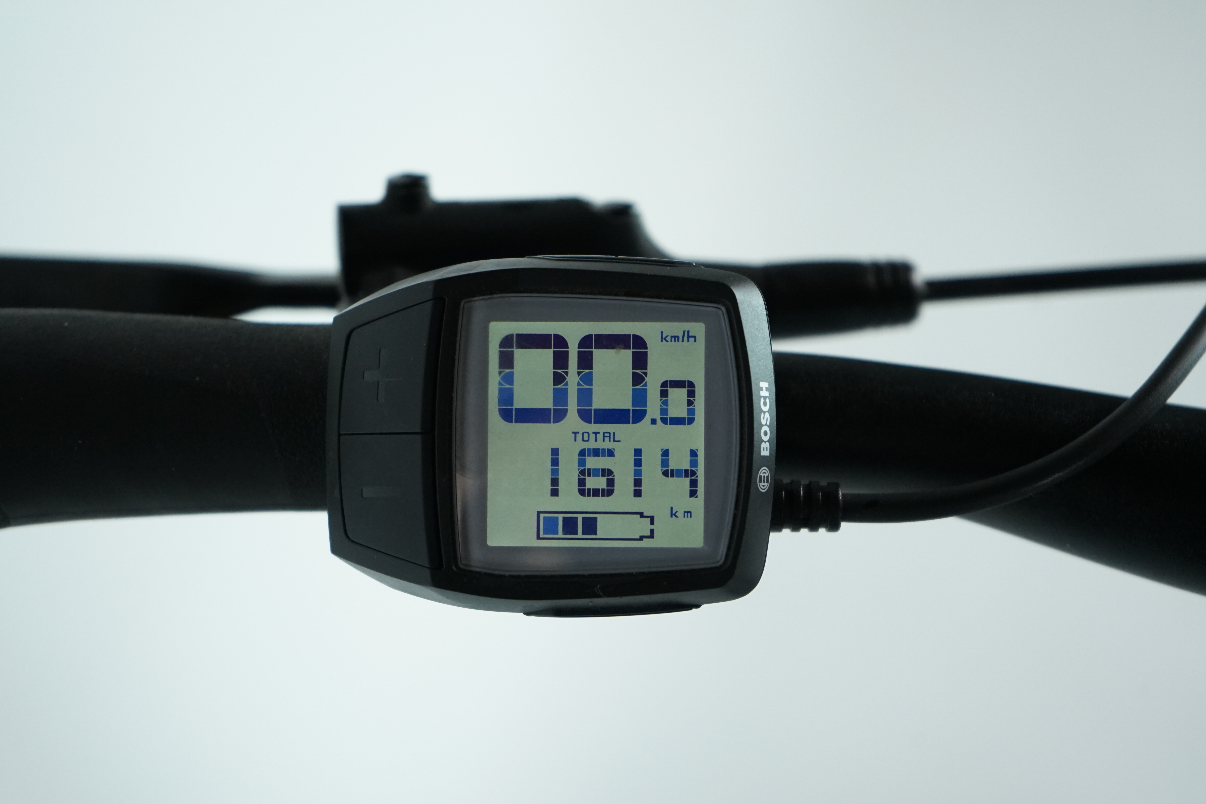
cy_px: 402
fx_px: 2345
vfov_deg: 19.5
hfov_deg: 28.8
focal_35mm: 70
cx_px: 603
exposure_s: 1/200
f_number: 5.6
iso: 2000
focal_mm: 70
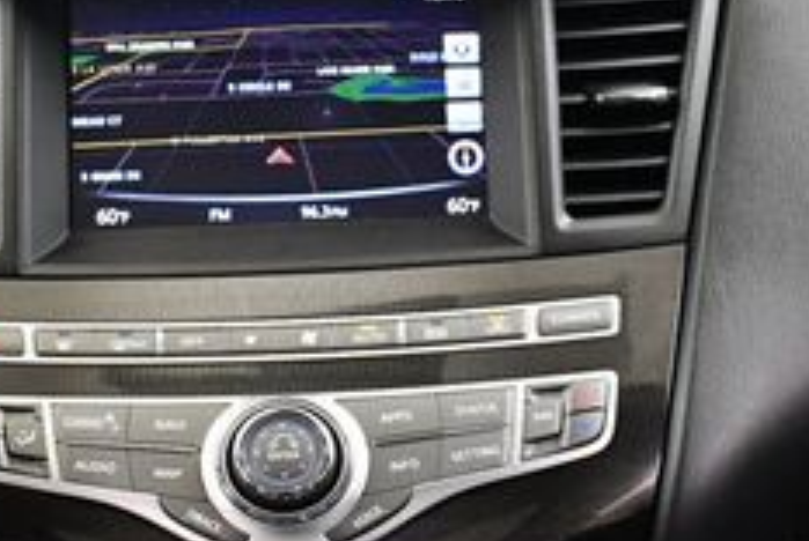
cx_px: 281
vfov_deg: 13.9
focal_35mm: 99
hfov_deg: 20.5
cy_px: 329
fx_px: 2228
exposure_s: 1/80
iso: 3200
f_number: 3.5
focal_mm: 18
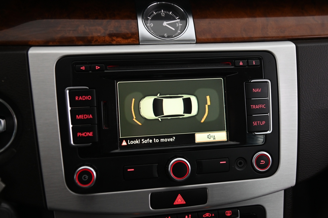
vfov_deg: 29.2
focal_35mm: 46
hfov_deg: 42.8
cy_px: 109
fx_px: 419
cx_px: 164
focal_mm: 46
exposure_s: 1/25
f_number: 4
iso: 2000
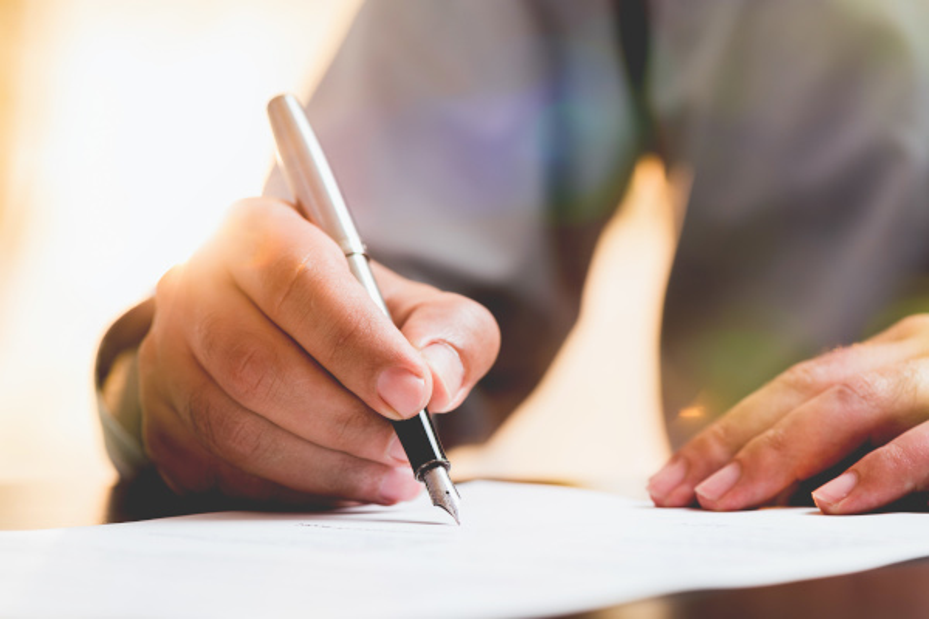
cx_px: 464
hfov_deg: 19.5
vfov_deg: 13.0
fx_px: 2709
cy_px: 310
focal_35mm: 105
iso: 125
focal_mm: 105
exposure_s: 1/80
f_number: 6.3
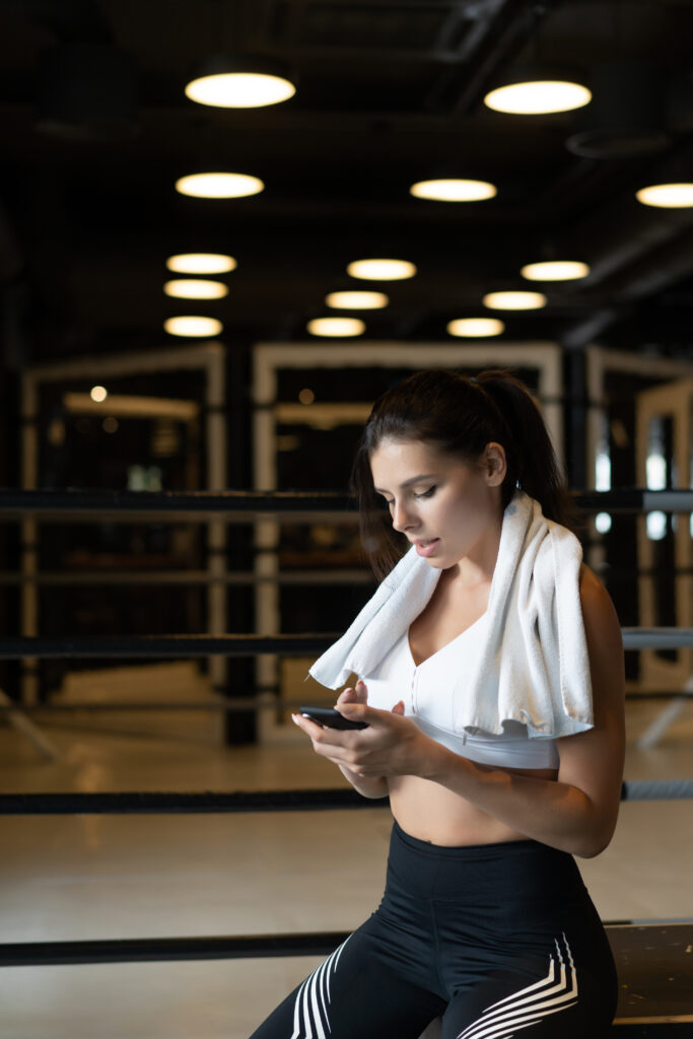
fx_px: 1587
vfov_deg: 36.2
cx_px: 346
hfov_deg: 24.6
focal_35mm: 55
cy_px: 520
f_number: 2.2
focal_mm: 55
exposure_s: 1/250
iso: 320
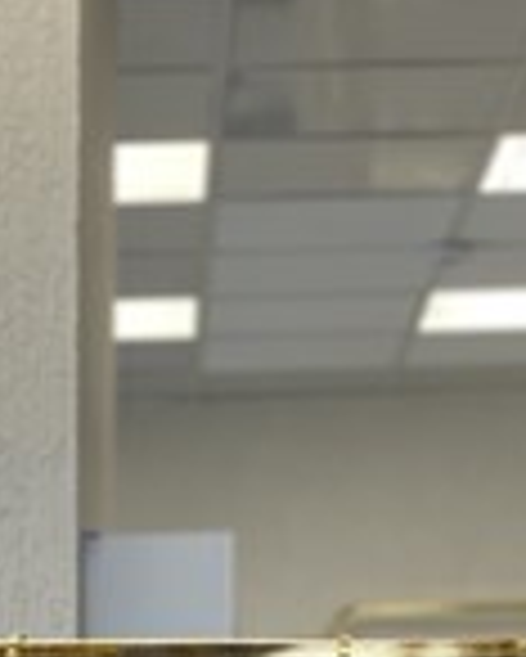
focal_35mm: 176
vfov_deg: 10.5
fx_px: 3421
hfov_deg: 8.7
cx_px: -108
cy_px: 1089
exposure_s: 1/122
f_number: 2
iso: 64
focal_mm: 6
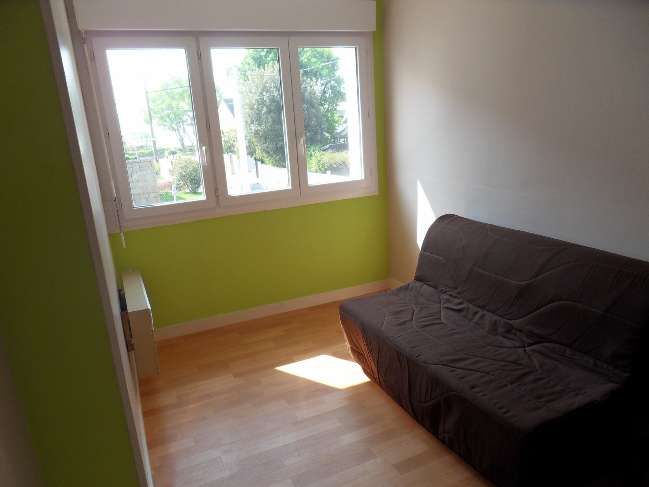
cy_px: 244
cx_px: 324
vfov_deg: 56.8
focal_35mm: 24
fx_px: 450
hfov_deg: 71.6
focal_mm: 4.2
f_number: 3.3
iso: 80
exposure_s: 1/90
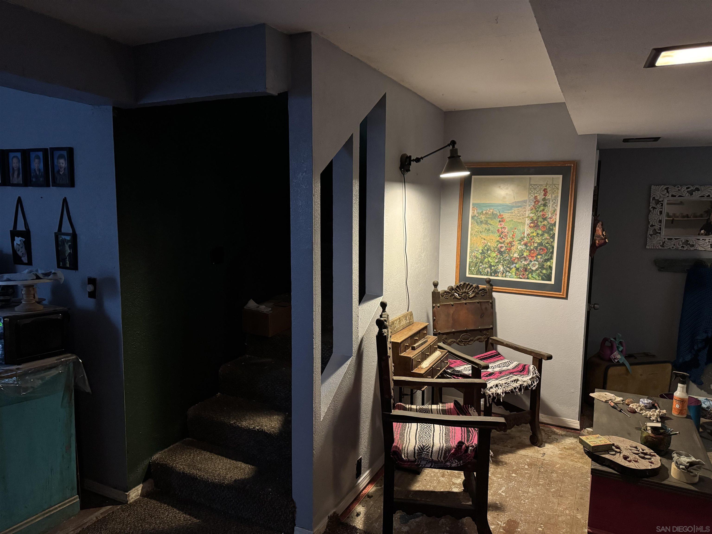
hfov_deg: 71.6
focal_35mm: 24
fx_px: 494
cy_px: 267
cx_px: 356
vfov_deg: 56.8
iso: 800
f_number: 1.78
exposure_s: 1/30
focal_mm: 6.76
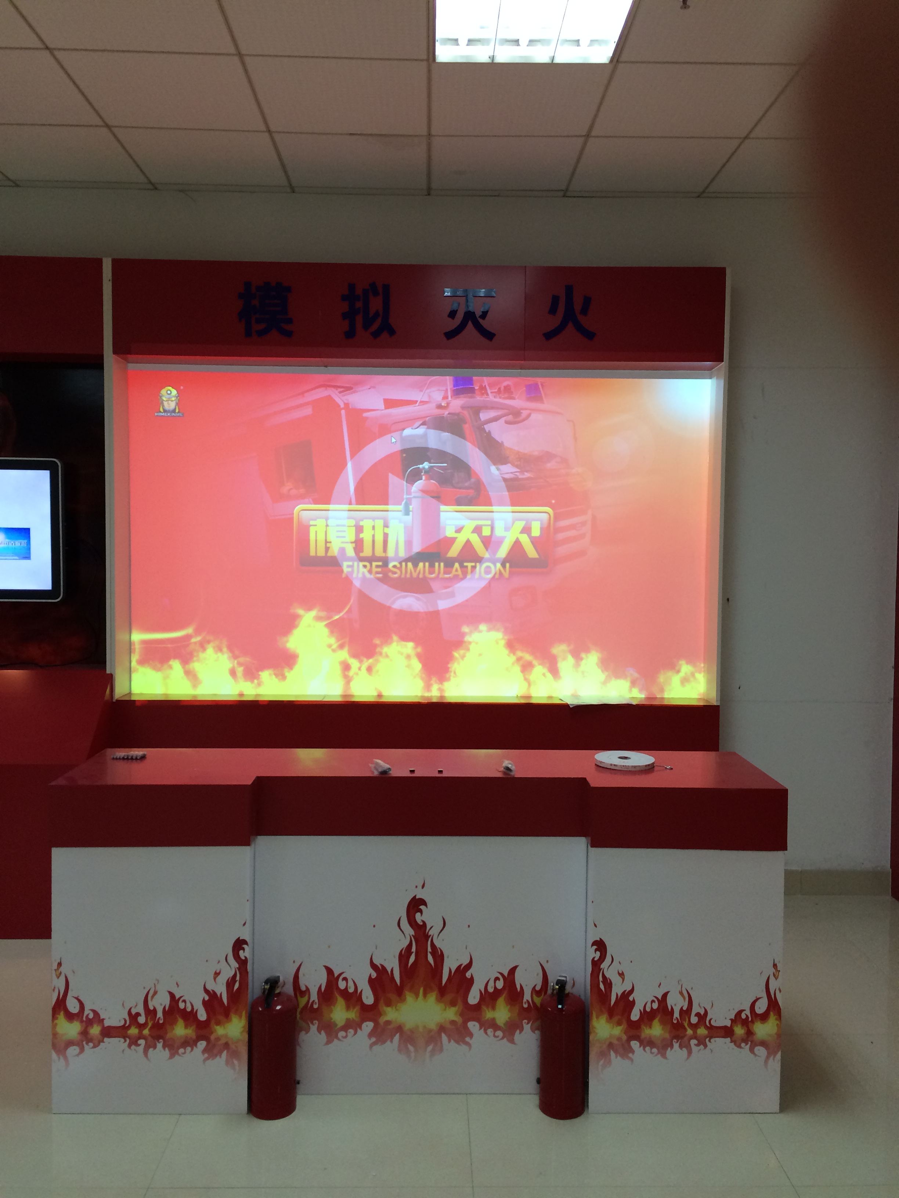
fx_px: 1004
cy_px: 599
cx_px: 450
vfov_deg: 61.7
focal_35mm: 29
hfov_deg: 48.2
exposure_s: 1/30
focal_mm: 4.15
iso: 50
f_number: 2.2
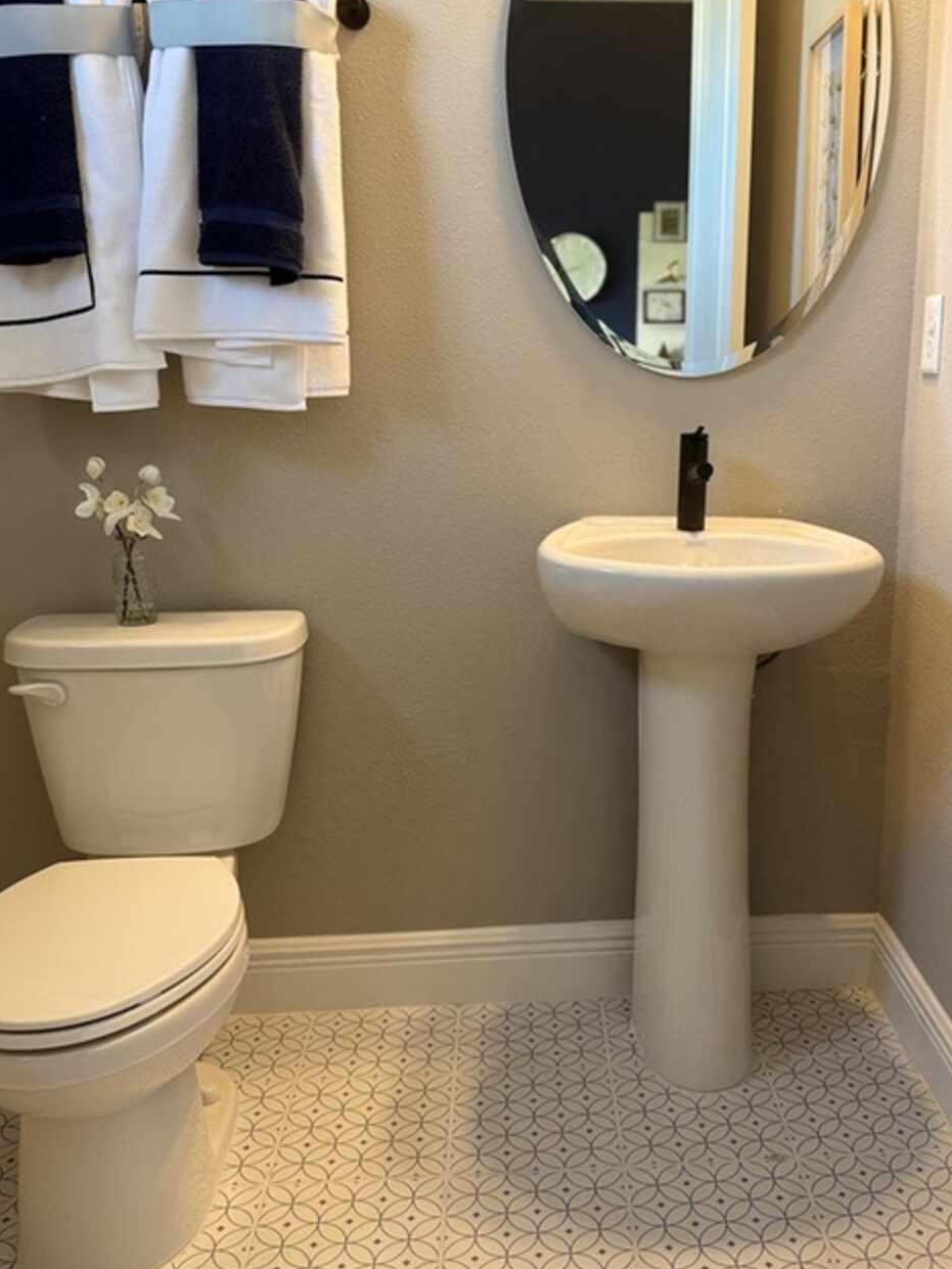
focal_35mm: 33
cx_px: 604
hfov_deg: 42.6
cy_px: 597
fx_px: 1210
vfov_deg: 55.3
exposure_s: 1/60
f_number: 1.78
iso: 160
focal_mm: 6.76
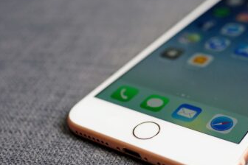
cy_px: 85
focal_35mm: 61
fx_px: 420
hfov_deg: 31.9
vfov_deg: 22.3
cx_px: 203
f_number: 4
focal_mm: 35
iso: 1000
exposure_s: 1/80
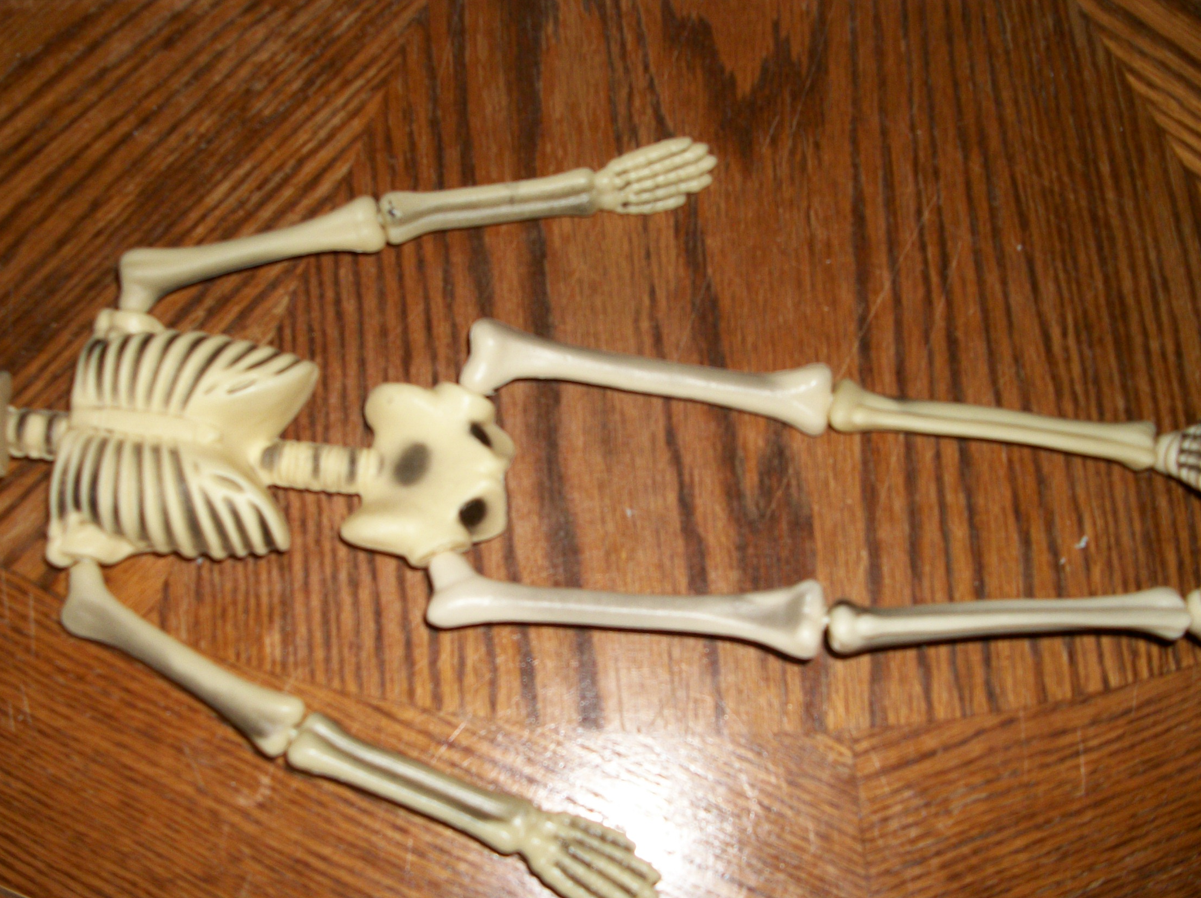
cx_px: 560
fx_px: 1456
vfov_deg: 34.3
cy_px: 470
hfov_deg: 44.8
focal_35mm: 42
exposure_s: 1/60
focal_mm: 5.7
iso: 80
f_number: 2.9
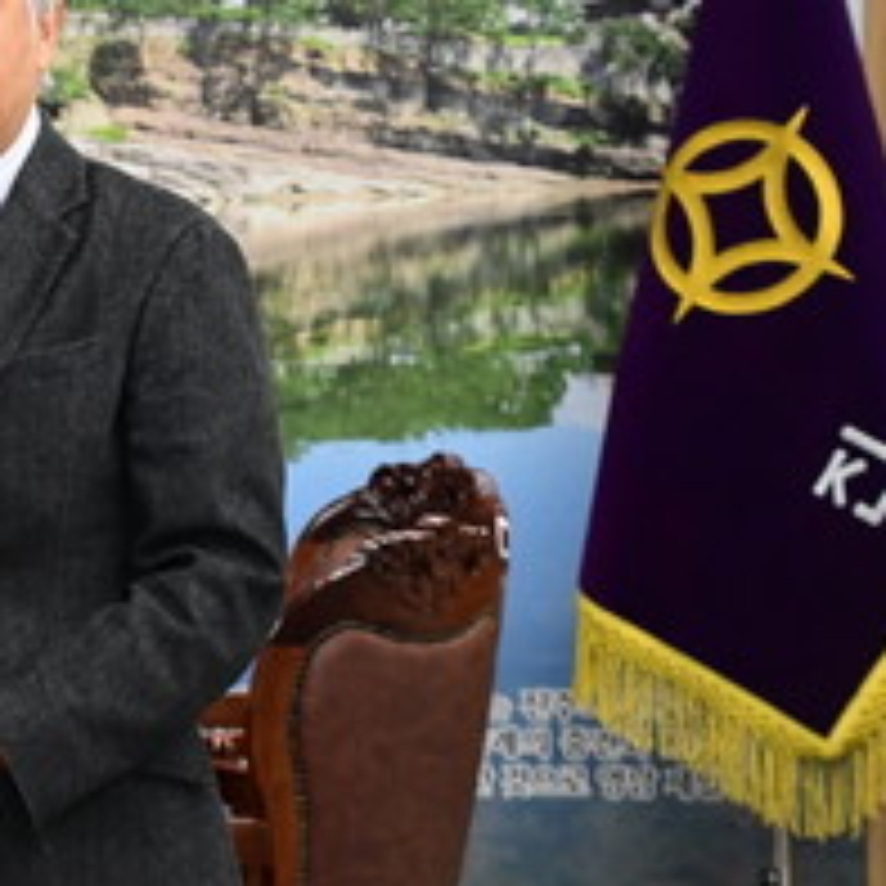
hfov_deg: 8.5
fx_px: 5849
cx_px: -382
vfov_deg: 8.7
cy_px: 288
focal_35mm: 202
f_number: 7.1
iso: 6400
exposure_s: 1/250
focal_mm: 78
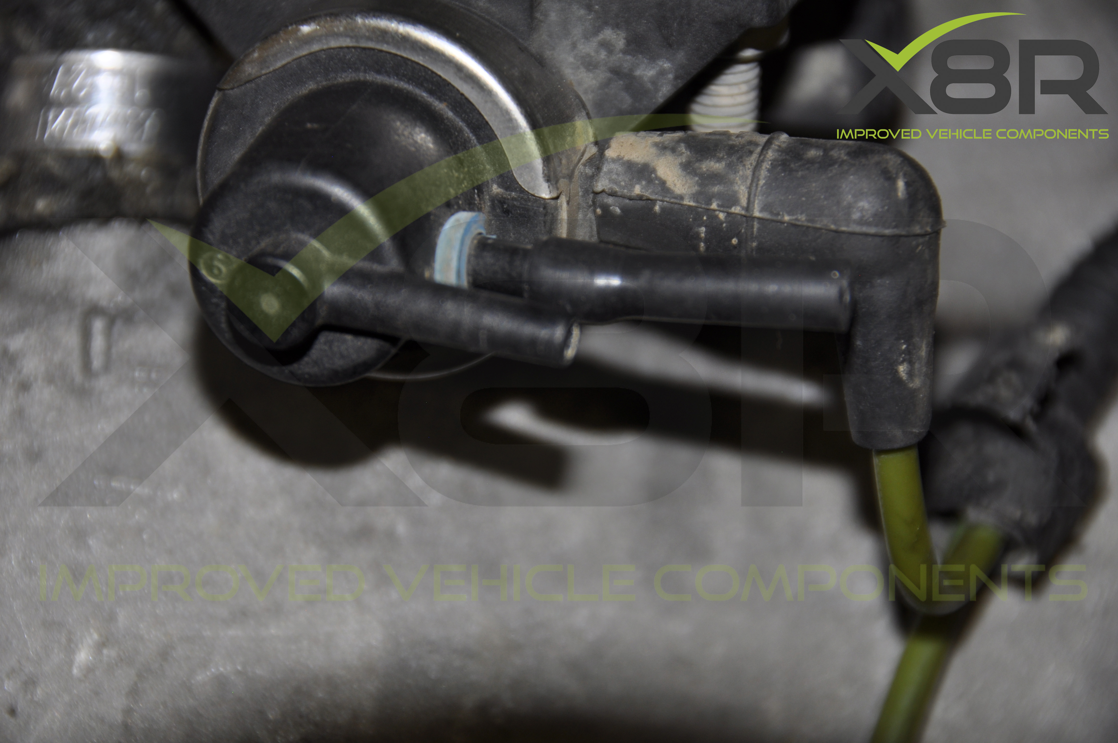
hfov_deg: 8.1
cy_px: 372
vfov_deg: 5.4
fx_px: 7909
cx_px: 559
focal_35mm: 255
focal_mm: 170
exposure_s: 1/30
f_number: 5.6
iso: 200
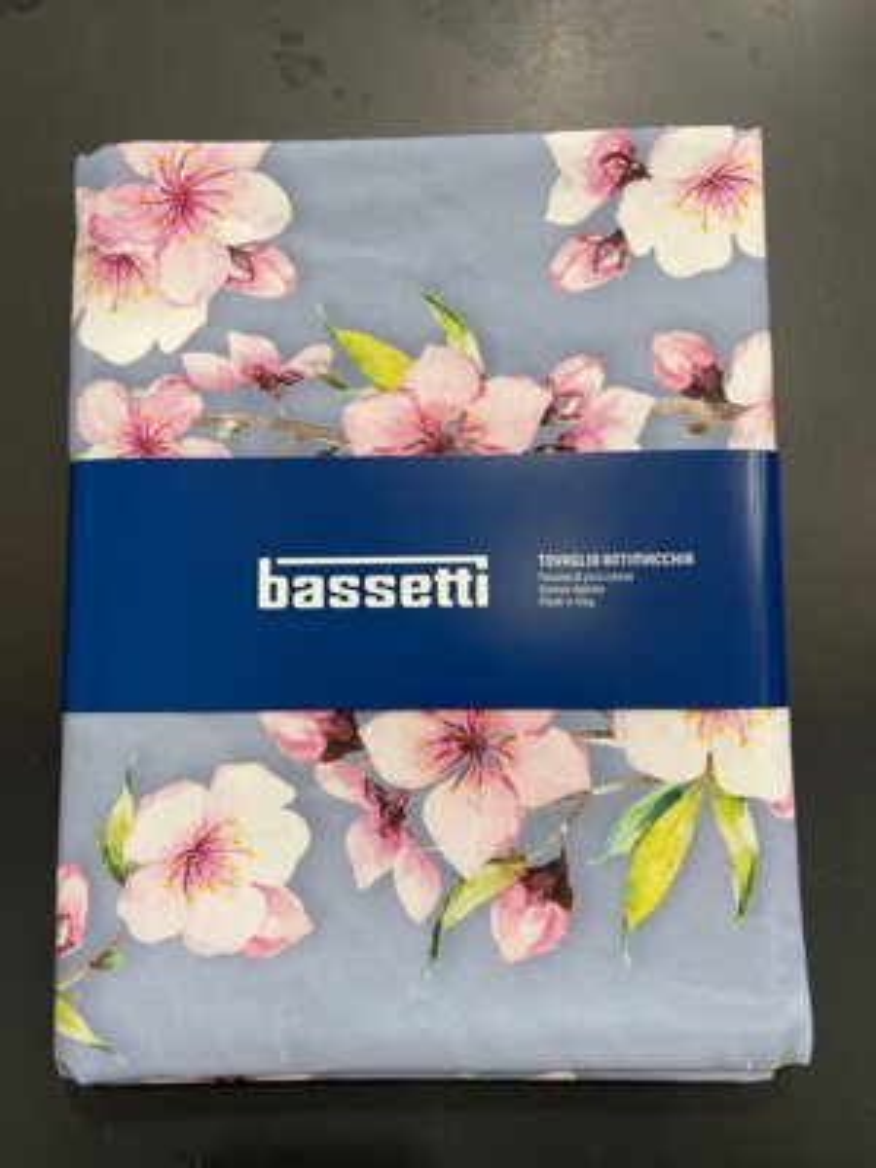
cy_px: 584
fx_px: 877
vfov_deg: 67.3
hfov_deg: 53.1
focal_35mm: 26
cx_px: 438
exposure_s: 1/116
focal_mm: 5.7
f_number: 1.5
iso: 32
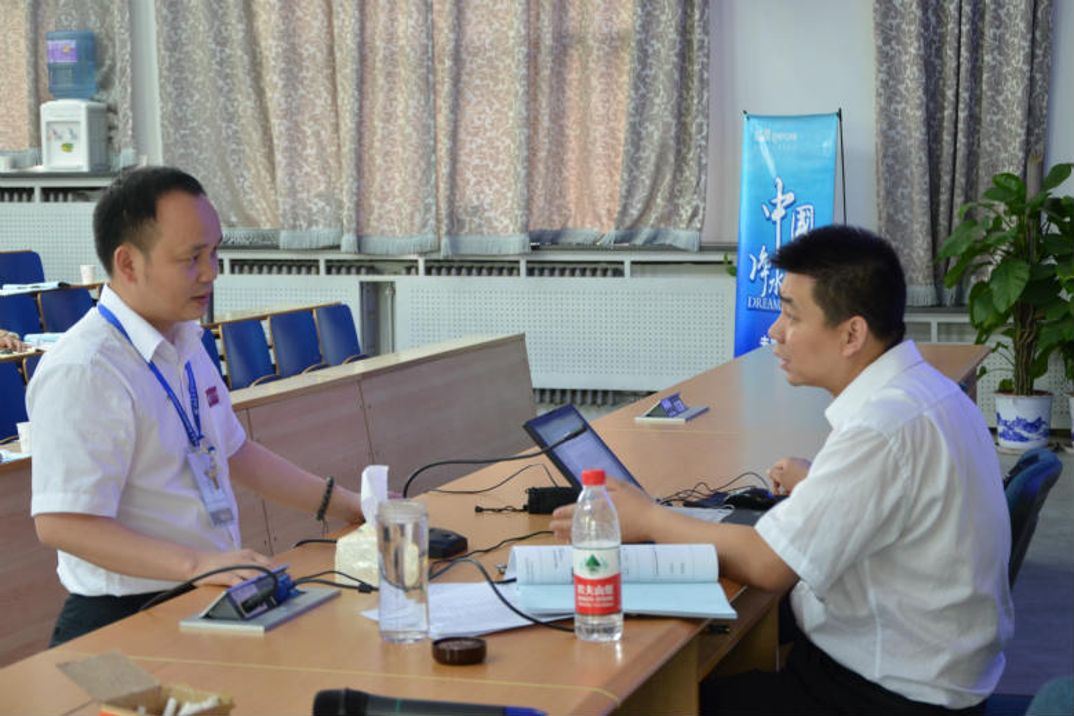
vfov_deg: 21.6
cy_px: 358
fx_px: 1879
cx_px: 537
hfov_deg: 31.9
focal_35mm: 63
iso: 800
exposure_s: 1/30
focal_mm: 42
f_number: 4.8
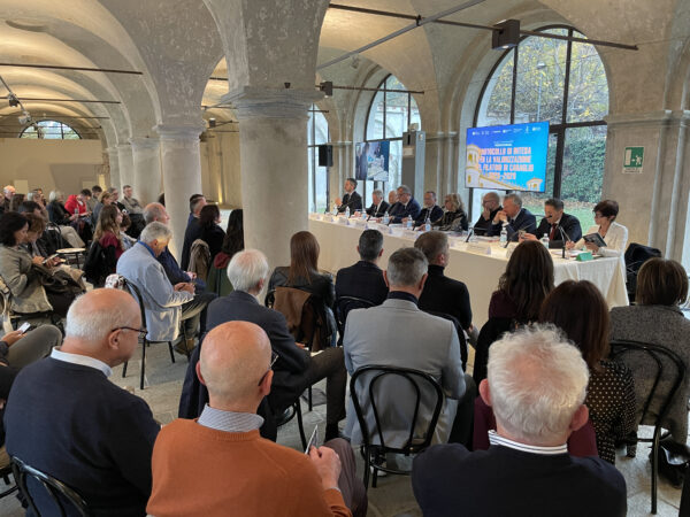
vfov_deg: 53.1
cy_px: 258
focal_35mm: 26
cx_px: 345
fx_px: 518
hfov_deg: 67.3
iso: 320
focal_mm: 4.2
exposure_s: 1/55
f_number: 1.6
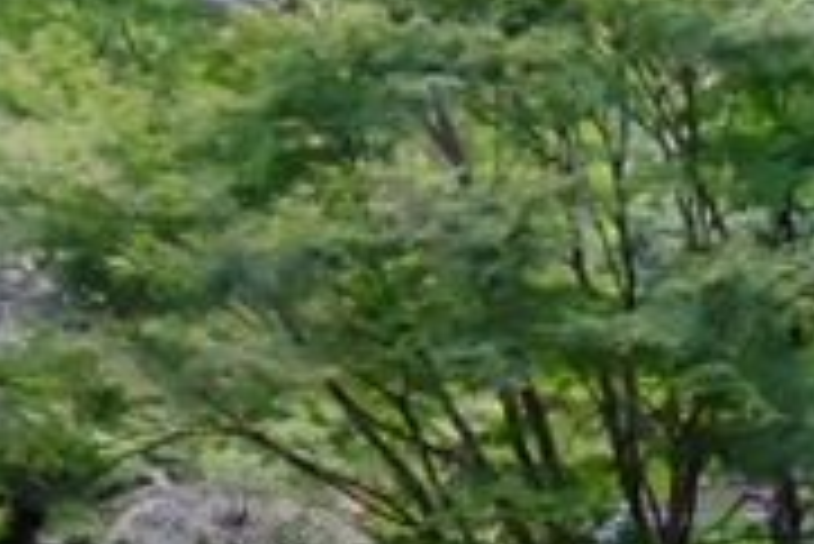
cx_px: 980
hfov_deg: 13.4
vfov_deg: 9.0
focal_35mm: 149
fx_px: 3372
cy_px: 773
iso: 12800
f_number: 22
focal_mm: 30.2
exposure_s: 1/28
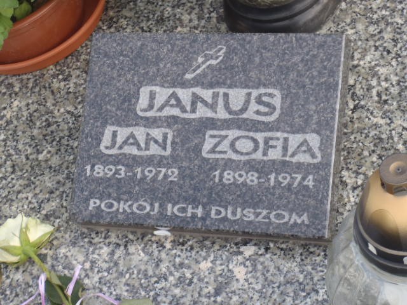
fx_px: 1199
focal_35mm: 102
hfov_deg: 19.3
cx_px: 204
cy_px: 152
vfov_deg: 14.5
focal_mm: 18.2
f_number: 5.1
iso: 125
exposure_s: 1/100
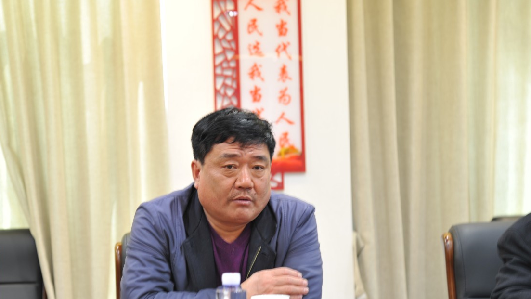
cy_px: 174
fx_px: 1197
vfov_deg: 14.2
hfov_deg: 25.0
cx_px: 228
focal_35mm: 85
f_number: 4
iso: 200
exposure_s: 1/5
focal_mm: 70
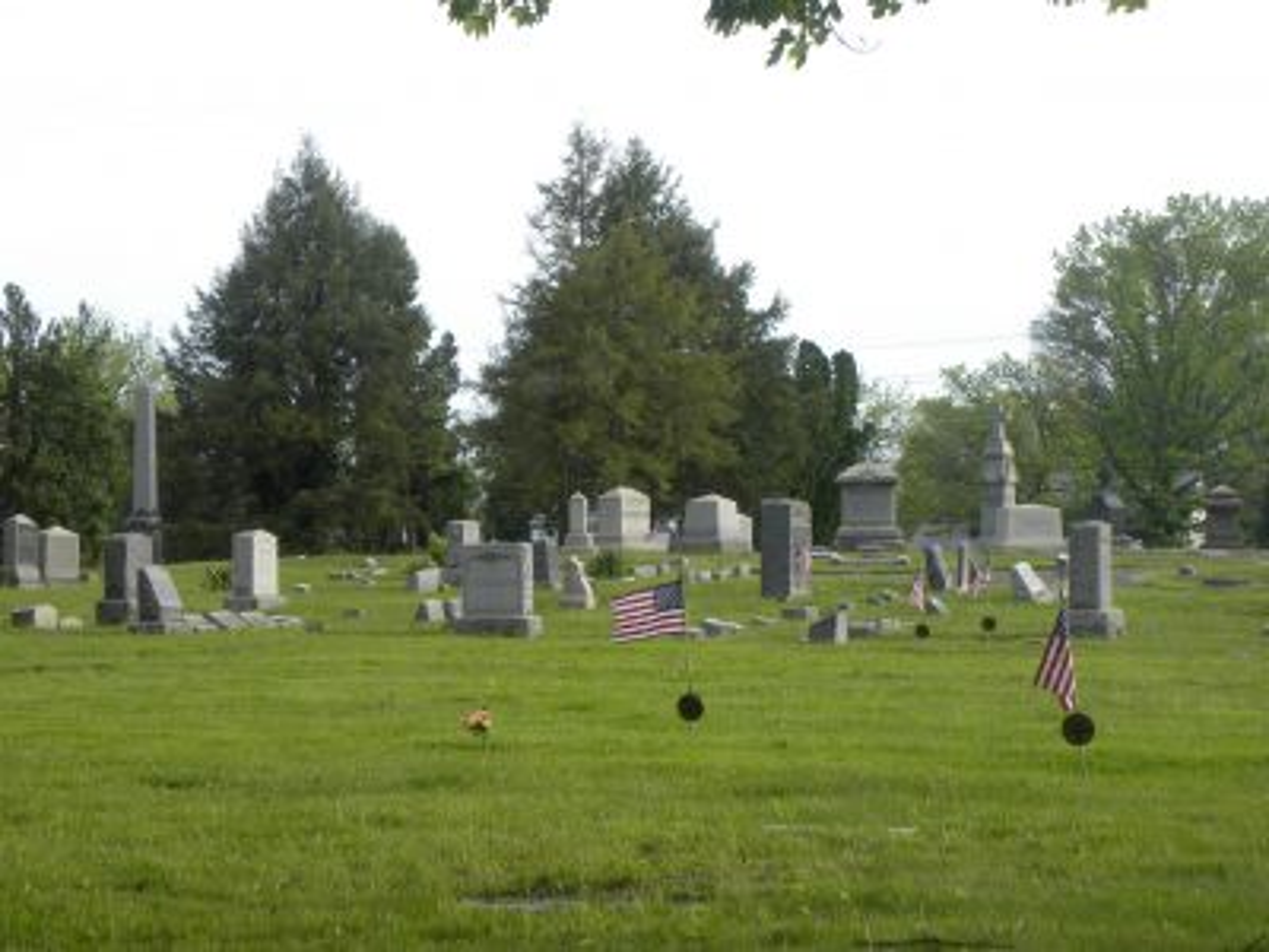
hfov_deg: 18.7
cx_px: 634
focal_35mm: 105
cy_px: 476
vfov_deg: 14.1
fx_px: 3849
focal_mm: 18.8
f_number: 4
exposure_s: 1/135
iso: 64
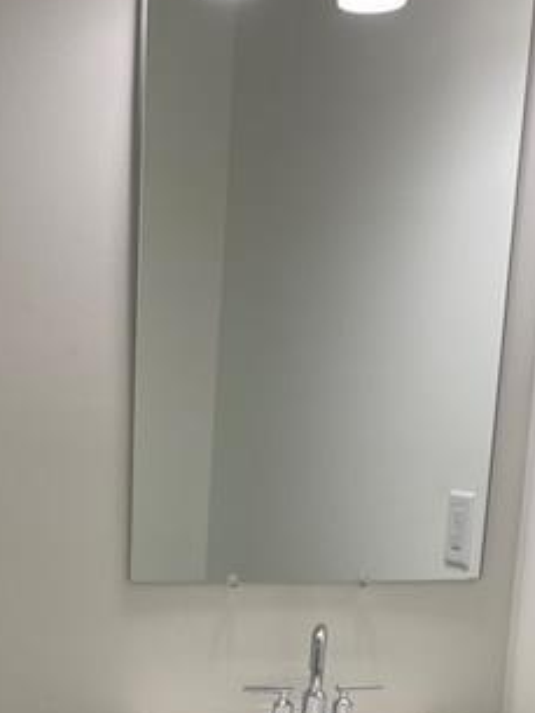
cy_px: 711
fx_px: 1297
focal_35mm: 63
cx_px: 208
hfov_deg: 23.3
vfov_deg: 28.8
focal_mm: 5.1
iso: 64
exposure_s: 1/120
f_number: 1.6
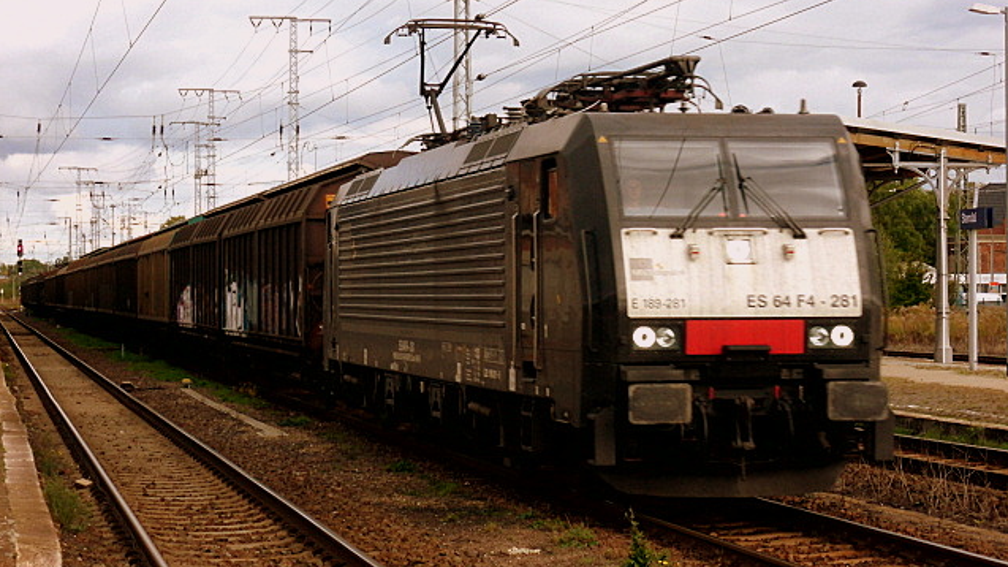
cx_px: 503
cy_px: 204
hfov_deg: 20.6
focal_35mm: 104
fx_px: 2779
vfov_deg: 11.6
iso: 100
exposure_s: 1/145
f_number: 5.7
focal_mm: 17
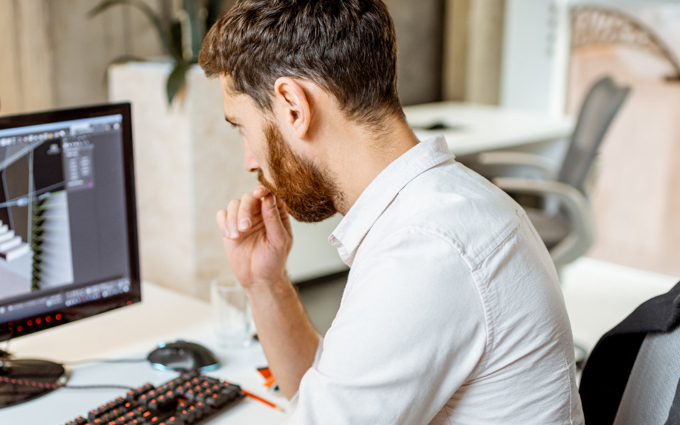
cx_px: 236
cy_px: 332
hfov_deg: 36.0
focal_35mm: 56
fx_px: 1038
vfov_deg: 22.9
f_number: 2.2
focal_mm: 35
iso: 500
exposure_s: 1/200
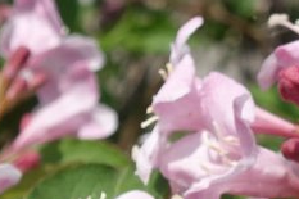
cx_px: -468
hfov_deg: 8.6
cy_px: 449
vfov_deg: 6.2
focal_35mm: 213
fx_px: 1768
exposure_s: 1/160
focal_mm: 11.45
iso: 125
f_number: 4
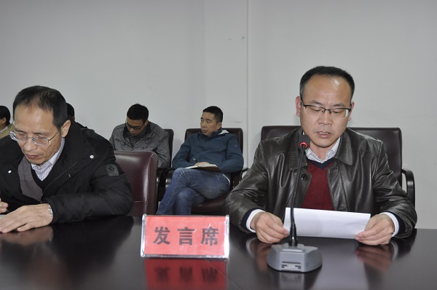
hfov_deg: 45.0
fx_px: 527
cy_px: 145
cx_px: 218
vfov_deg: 30.7
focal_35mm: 44
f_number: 4
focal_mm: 29
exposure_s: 1/60
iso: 800
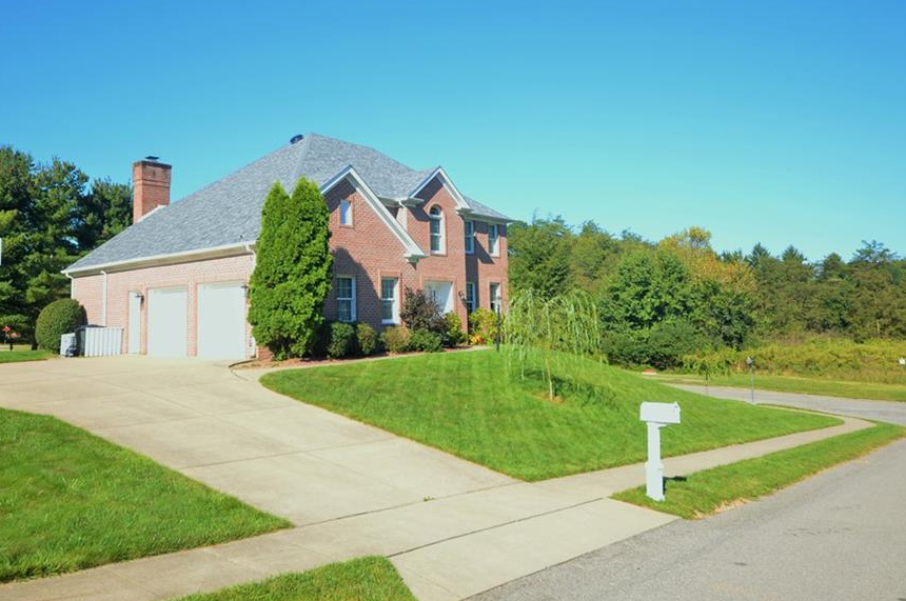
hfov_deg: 71.5
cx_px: 424
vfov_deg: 51.0
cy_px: 262
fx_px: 628
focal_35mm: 25
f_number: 10
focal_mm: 14
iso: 100
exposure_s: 1/200
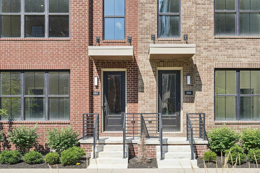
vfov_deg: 33.4
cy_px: 87
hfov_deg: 48.4
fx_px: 289
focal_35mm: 40
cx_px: 141
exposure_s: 1/160
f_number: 8
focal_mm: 35
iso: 100
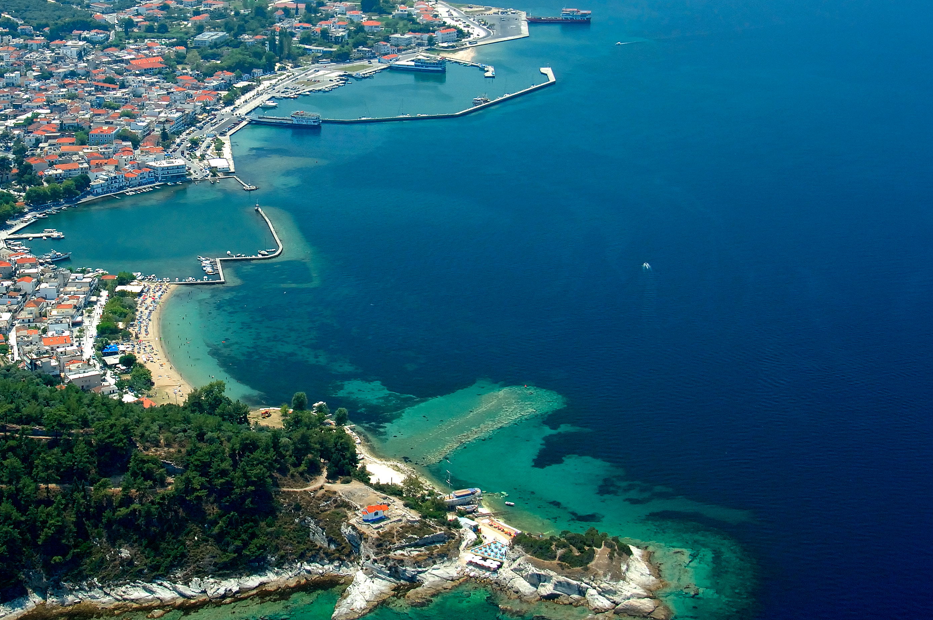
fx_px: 1728
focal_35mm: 67
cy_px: 223
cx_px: 221
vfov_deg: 20.3
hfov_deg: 29.7
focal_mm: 29
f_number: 6.3
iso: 500
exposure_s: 1/400
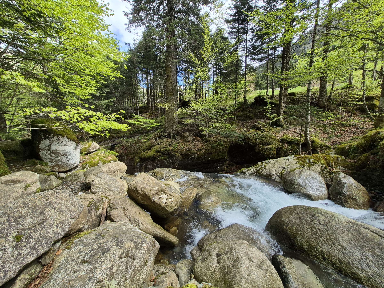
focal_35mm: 13
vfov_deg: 89.9
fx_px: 144
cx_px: 192
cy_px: 144
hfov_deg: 106.2
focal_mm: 1.74
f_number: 2.2
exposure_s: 1/372
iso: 50
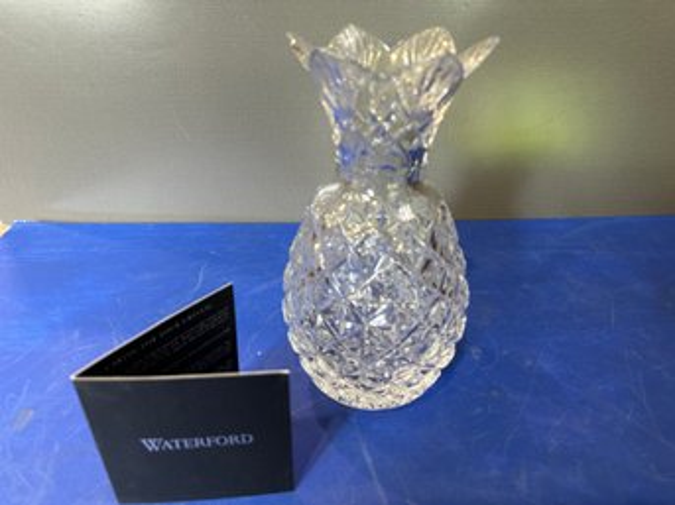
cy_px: 252
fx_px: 468
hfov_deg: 71.6
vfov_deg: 56.8
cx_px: 338
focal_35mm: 24
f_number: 1.78
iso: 125
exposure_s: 1/60
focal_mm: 6.86
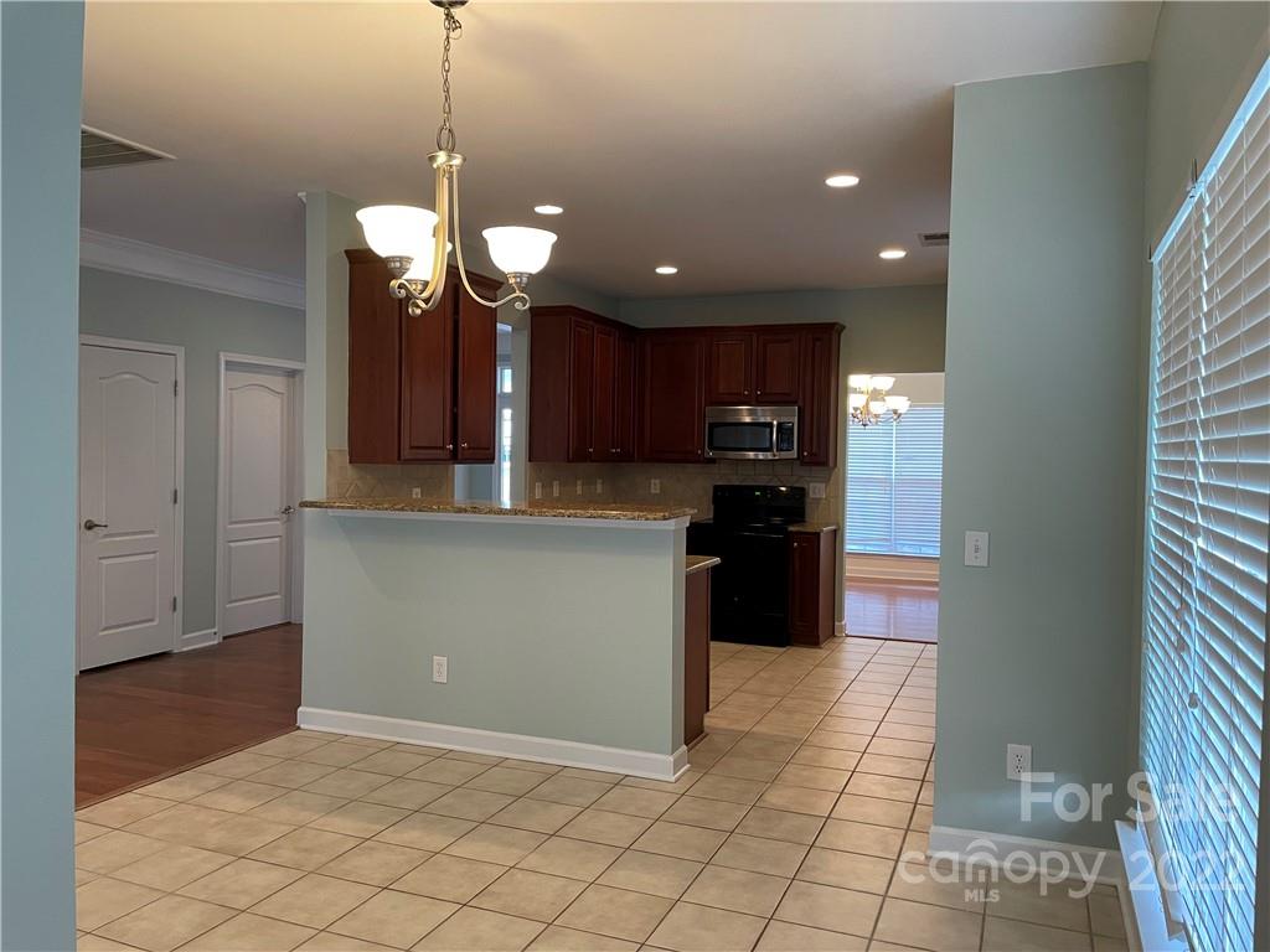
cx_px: 635
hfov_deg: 67.3
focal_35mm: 26
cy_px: 476
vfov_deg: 53.1
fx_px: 954
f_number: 1.6
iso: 160
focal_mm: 4.2
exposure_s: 1/60
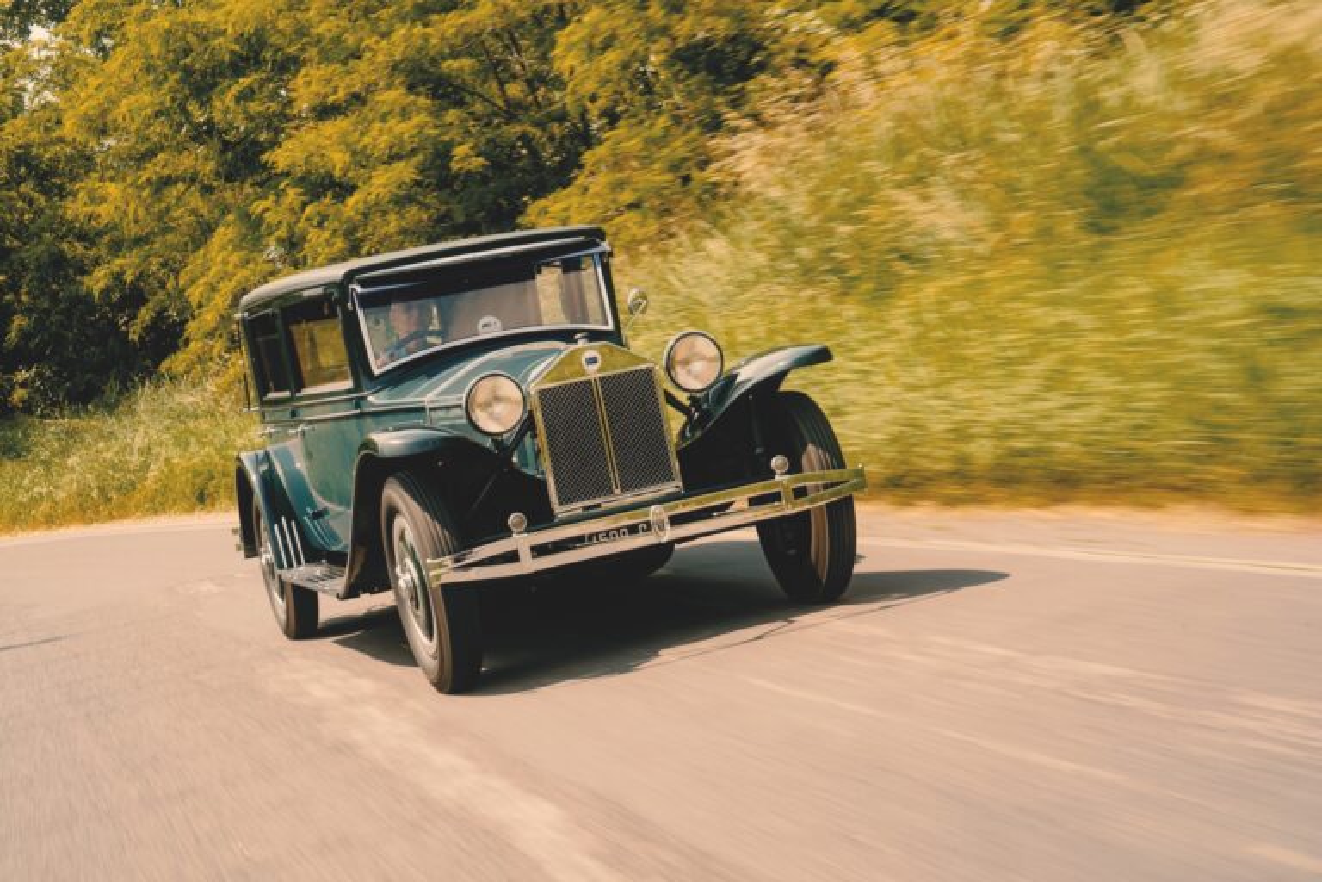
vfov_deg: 21.6
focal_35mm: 63
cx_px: 661
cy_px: 441
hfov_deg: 31.9
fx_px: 2313
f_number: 14
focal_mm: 63
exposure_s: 1/50
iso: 800
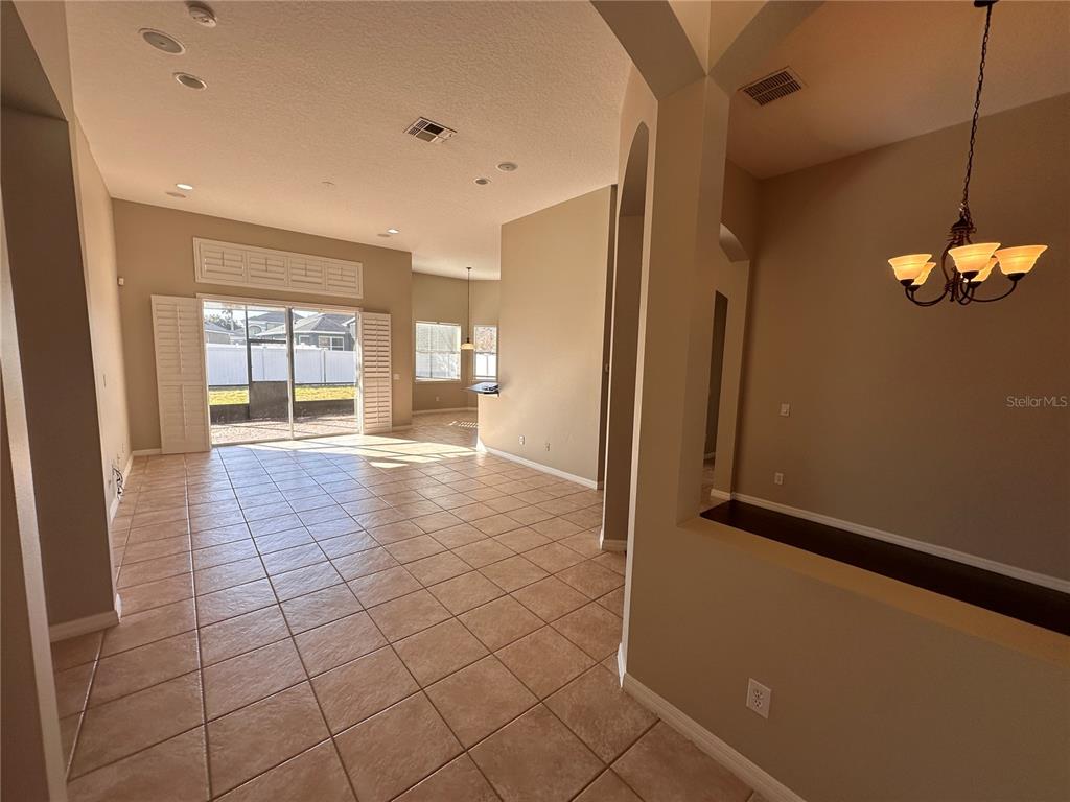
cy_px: 401
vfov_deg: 85.7
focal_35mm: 14
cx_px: 535
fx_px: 433
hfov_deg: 102.1
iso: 40
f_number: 2.2
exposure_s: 1/163
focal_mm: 2.22
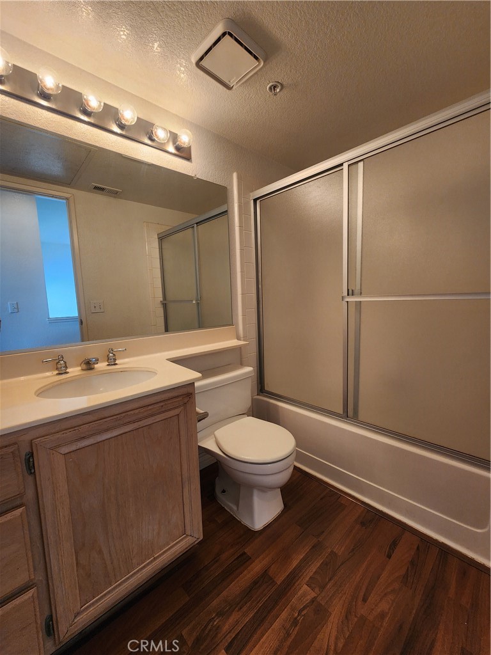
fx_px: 246
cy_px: 328
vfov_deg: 106.2
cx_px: 246
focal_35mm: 13
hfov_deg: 89.9
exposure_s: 1/60
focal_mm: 2.2
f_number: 2.2
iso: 160
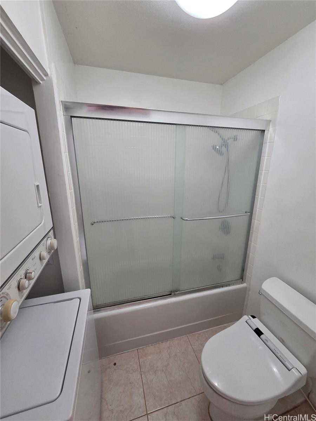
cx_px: 158
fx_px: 158
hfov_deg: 89.9
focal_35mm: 13
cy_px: 210
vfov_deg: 106.2
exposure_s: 1/120
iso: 250
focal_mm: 2.2
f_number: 2.2
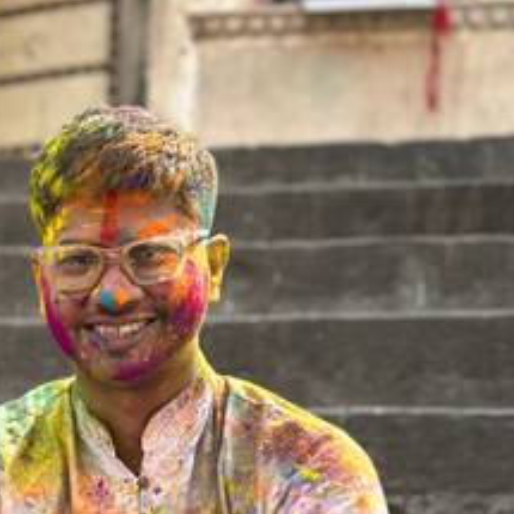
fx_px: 1058
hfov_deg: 25.8
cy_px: 514
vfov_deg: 25.9
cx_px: -14
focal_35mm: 63
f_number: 1.78
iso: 80
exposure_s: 1/1212
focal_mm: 6.86
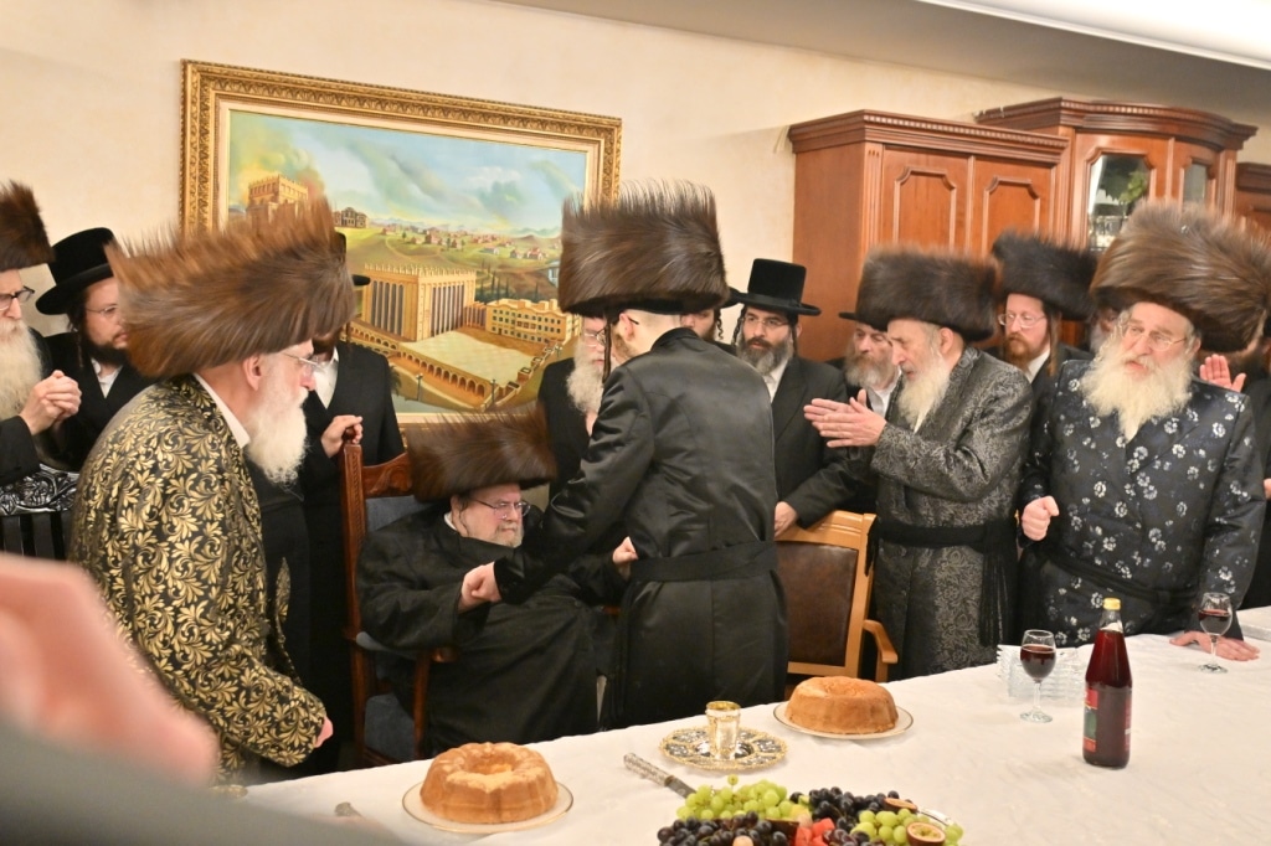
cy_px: 423
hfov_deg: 53.1
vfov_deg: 36.8
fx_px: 1271
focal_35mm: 36
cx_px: 636
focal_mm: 24
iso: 1600
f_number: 4
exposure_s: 1/250
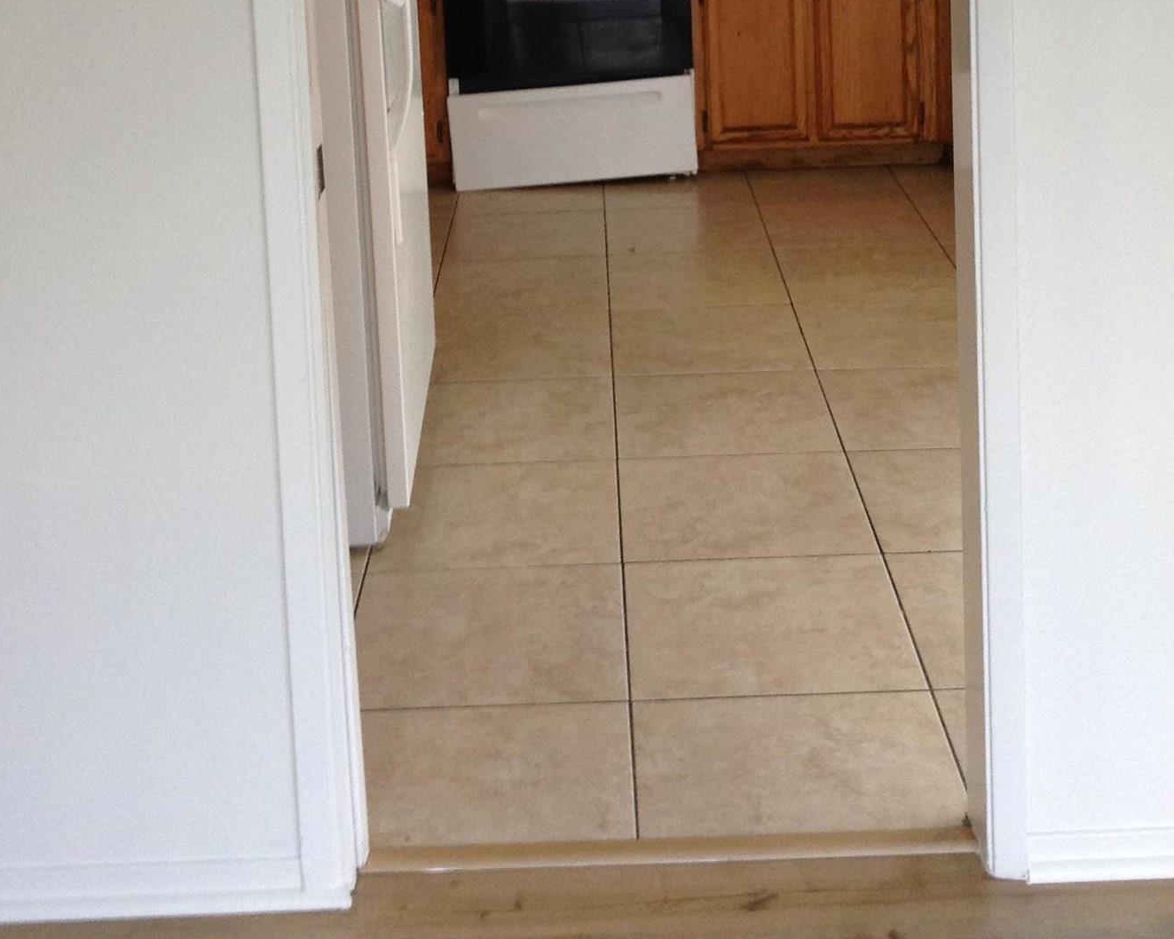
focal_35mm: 56
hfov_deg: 33.6
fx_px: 1945
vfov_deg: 25.4
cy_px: -62
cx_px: 560
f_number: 2.4
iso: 50
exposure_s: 1/25
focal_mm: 3.3
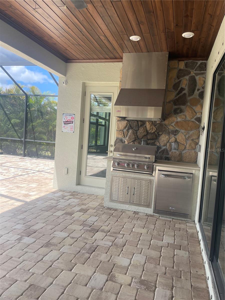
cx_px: 112
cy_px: 150
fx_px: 217
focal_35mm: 25
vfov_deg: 69.4
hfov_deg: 54.9
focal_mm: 5.1
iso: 32
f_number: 1.6
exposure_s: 1/433
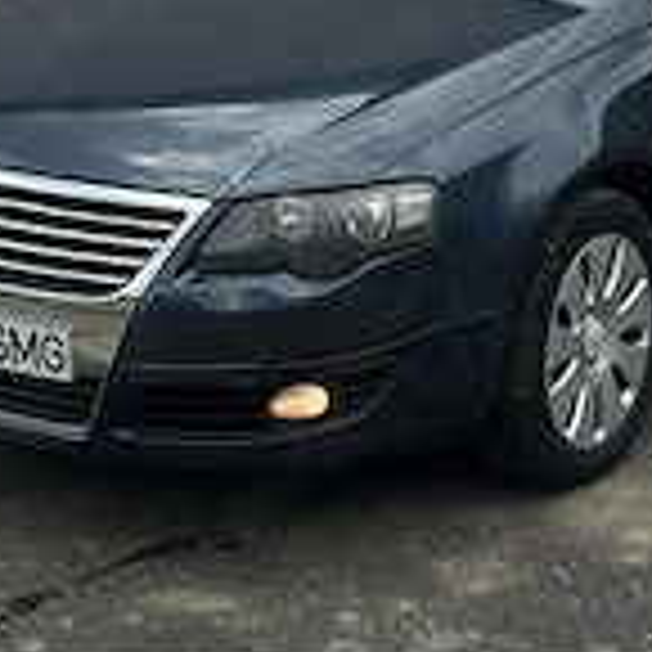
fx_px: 2493
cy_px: -229
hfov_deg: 14.9
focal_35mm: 117
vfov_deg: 14.2
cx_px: 459
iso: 80
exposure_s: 1/3472
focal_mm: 6.86
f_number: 1.78
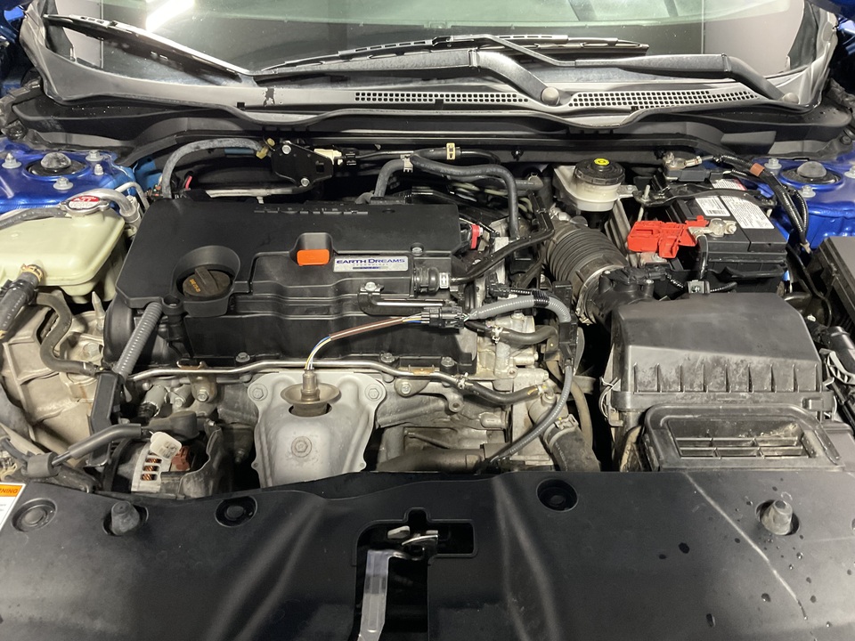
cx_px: 428
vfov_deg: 48.2
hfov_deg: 61.7
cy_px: 320
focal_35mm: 29
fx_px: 716
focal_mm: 3
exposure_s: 1/40
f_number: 1.8
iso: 320
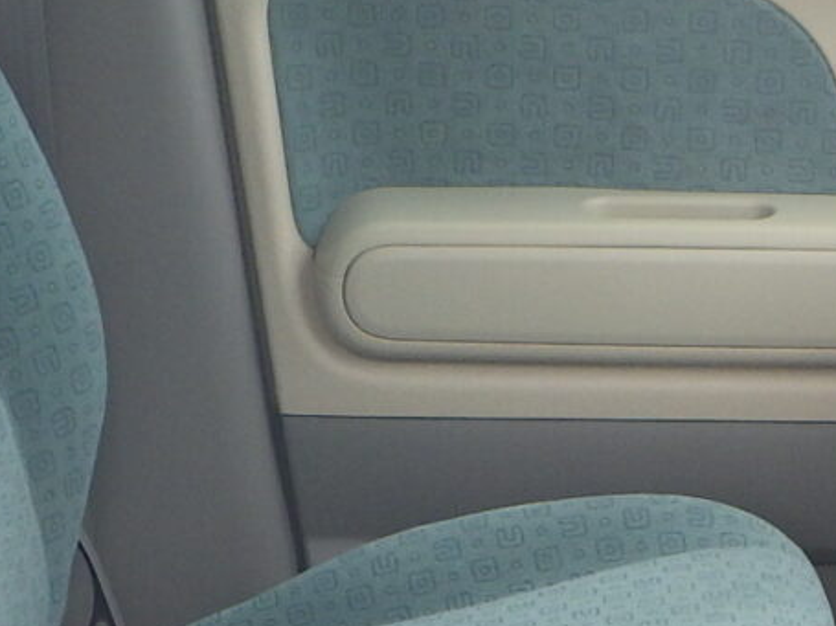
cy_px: 637
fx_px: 3042
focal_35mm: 126
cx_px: 774
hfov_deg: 15.4
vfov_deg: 11.6
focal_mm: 5
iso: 125
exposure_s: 1/160
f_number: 3.5
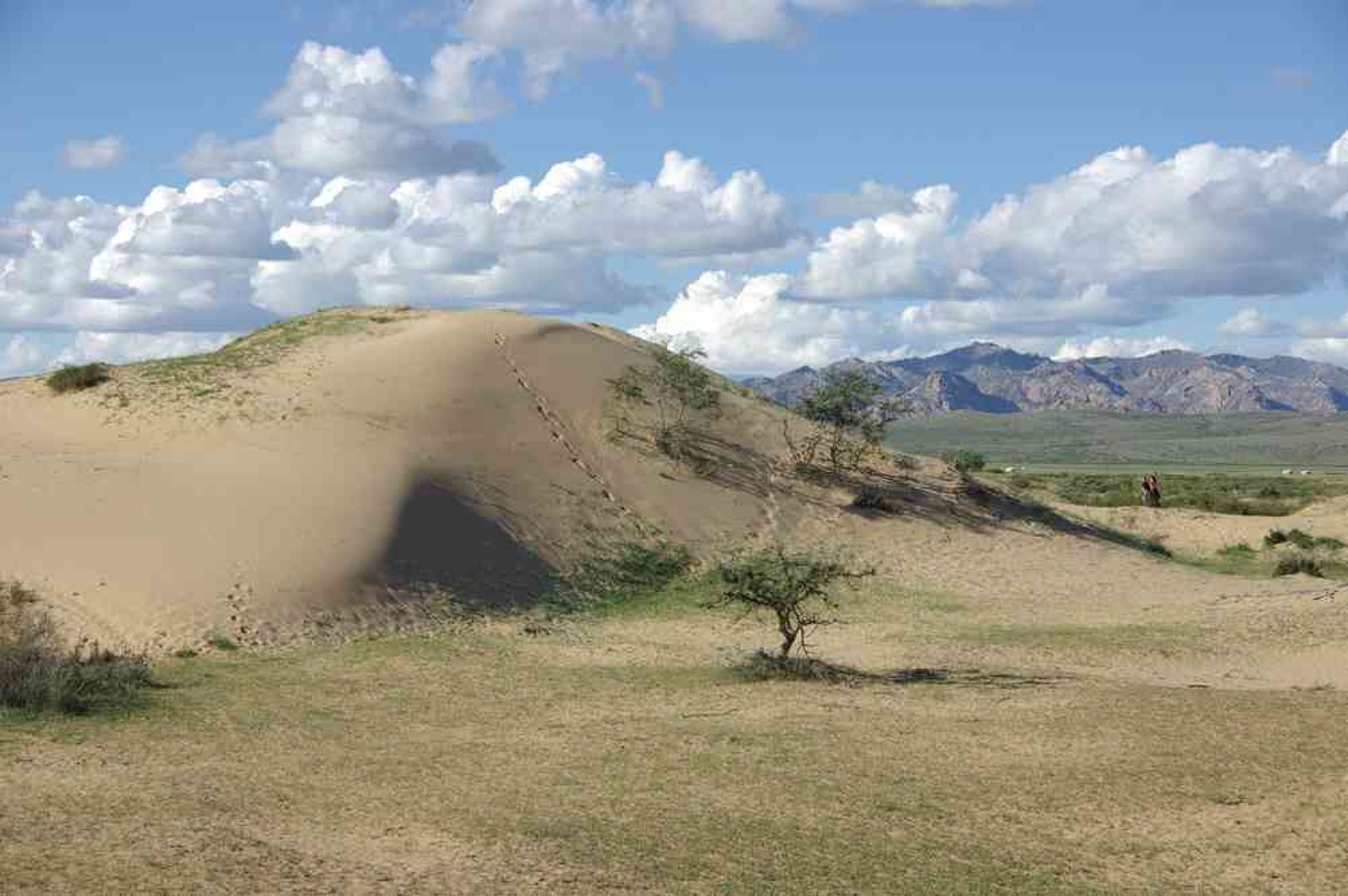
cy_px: 448
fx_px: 2693
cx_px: 674
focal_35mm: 72
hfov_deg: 28.1
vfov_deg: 18.9
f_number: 8
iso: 100
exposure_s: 1/250
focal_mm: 47.5
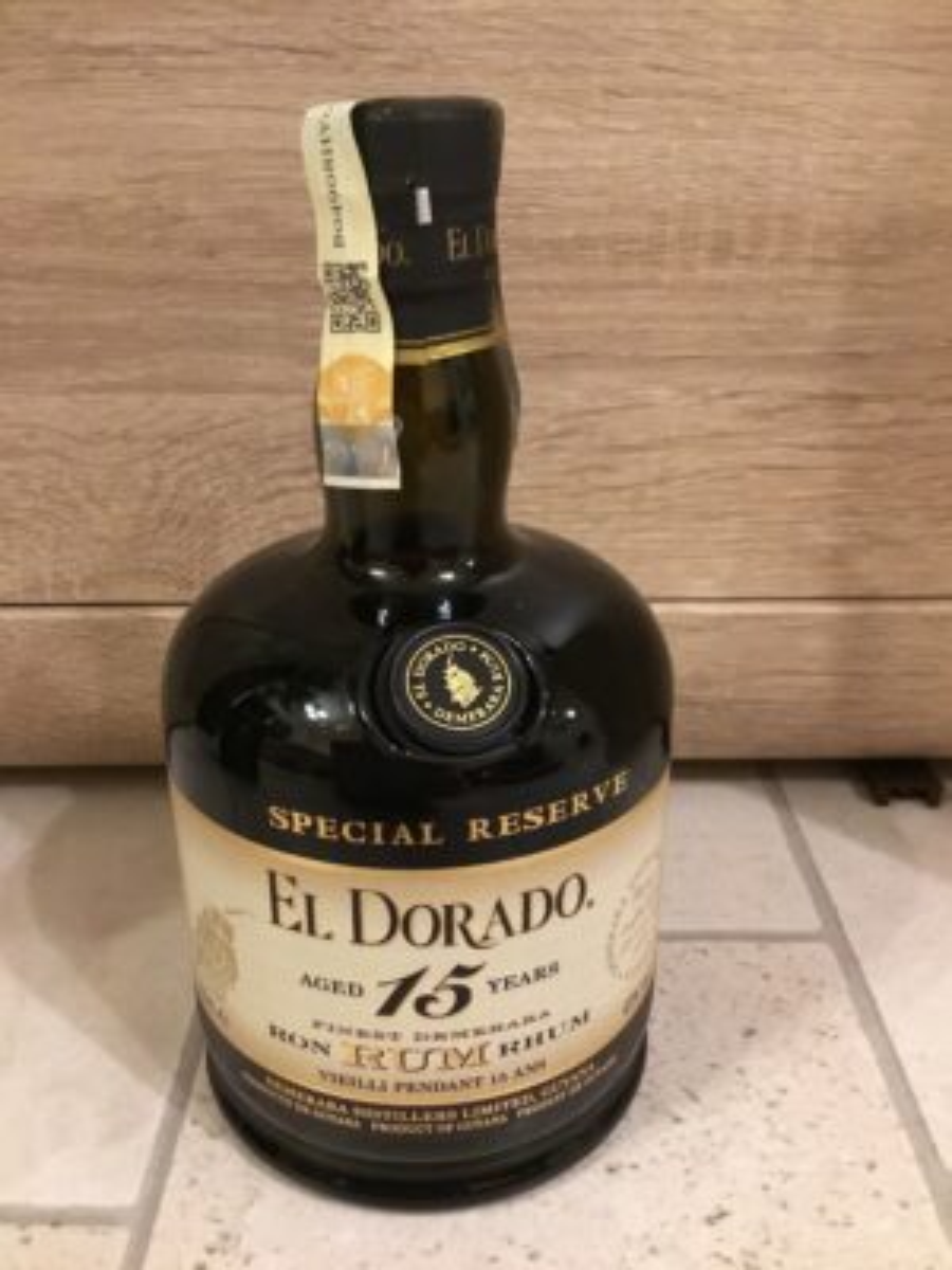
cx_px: 476
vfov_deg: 58.4
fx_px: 1137
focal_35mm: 31
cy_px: 635
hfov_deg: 45.4
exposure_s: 1/17
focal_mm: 3.3
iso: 320
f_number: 2.4
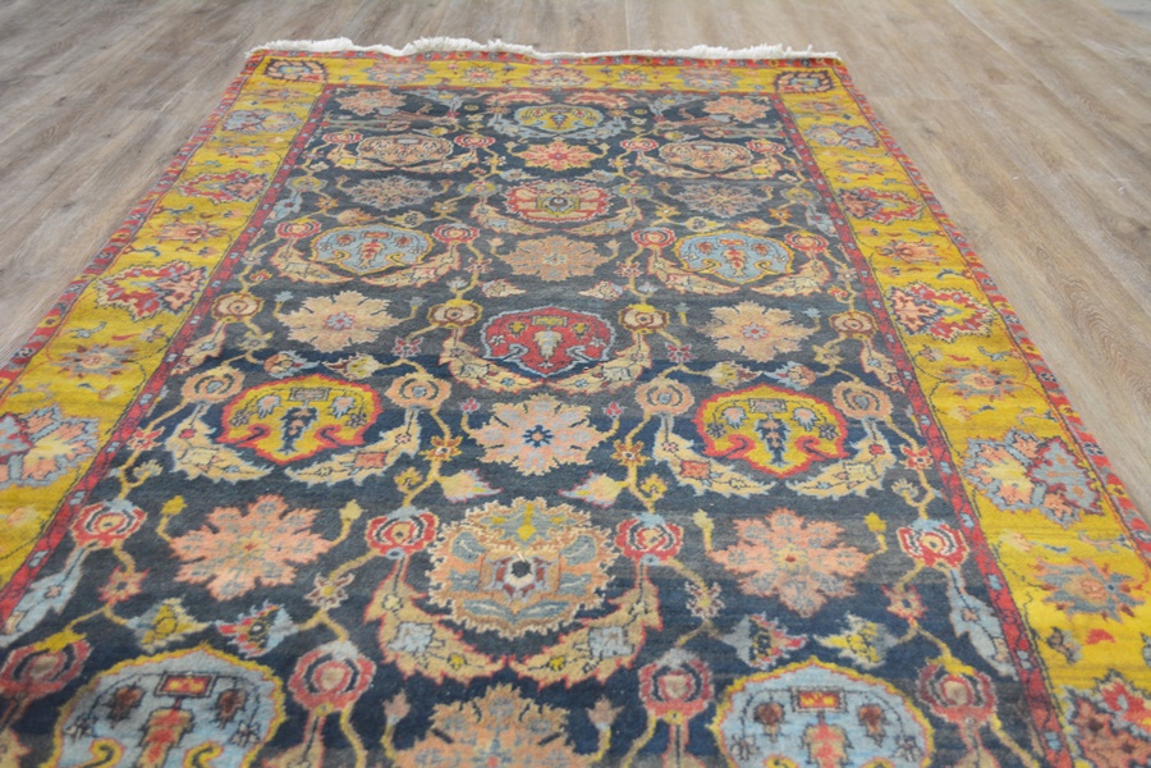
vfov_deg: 34.2
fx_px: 1247
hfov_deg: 49.6
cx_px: 576
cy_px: 384
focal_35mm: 39
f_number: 4.2
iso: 800
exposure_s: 1/40
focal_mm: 26
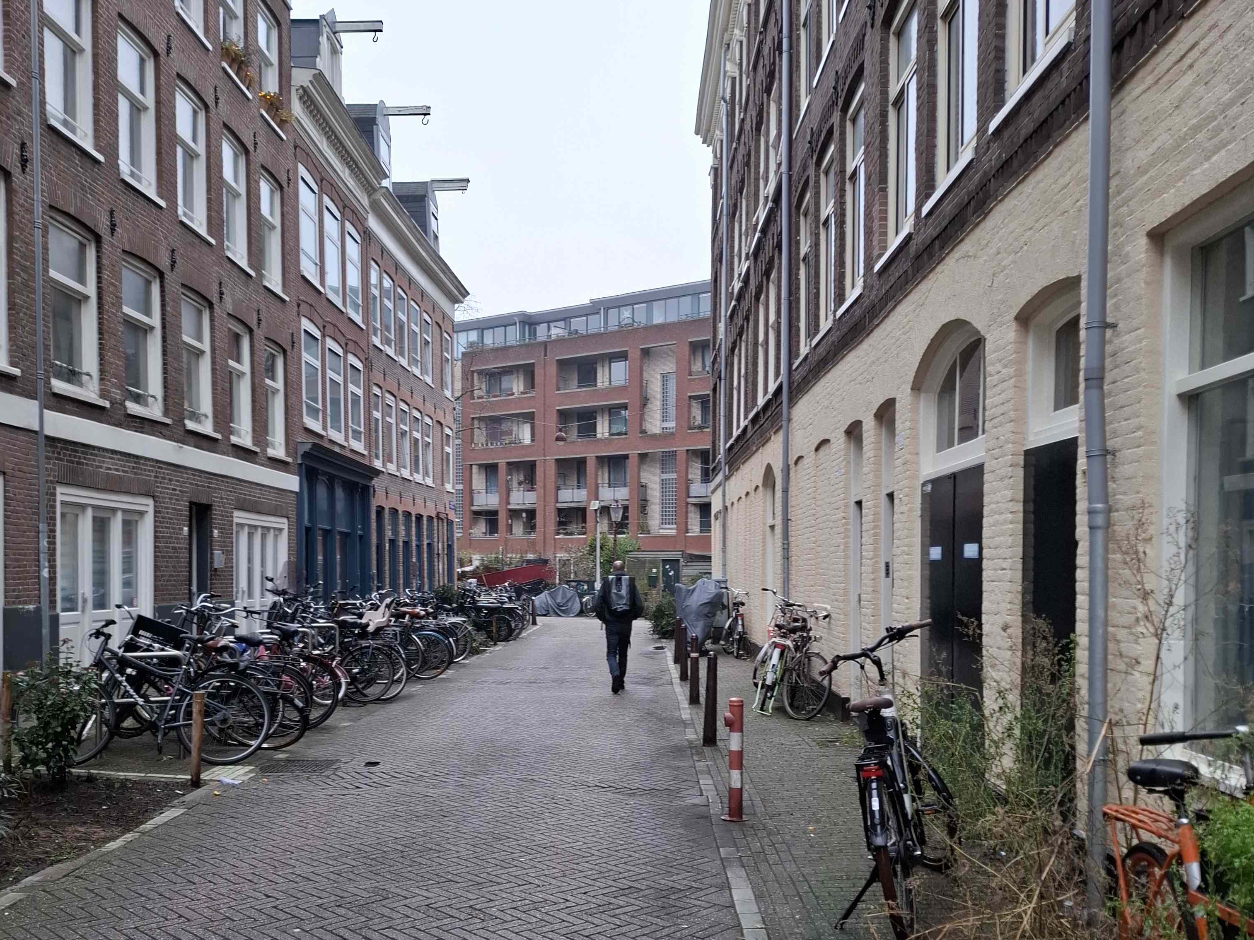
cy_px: 585
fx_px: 1123
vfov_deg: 45.1
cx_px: 624
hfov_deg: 58.4
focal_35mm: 31
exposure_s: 1/100
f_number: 1.8
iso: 64
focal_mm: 5.54
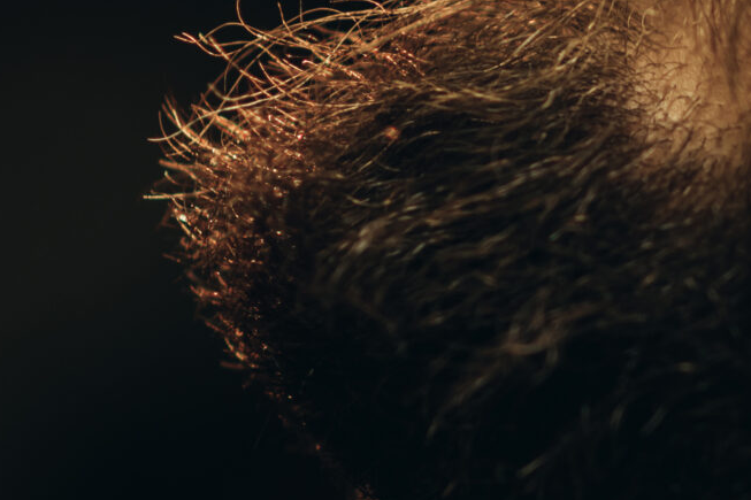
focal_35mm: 333
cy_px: 141
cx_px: 913
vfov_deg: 4.1
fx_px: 6945
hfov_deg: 6.2
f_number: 1.8
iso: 200
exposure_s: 1/100
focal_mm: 85
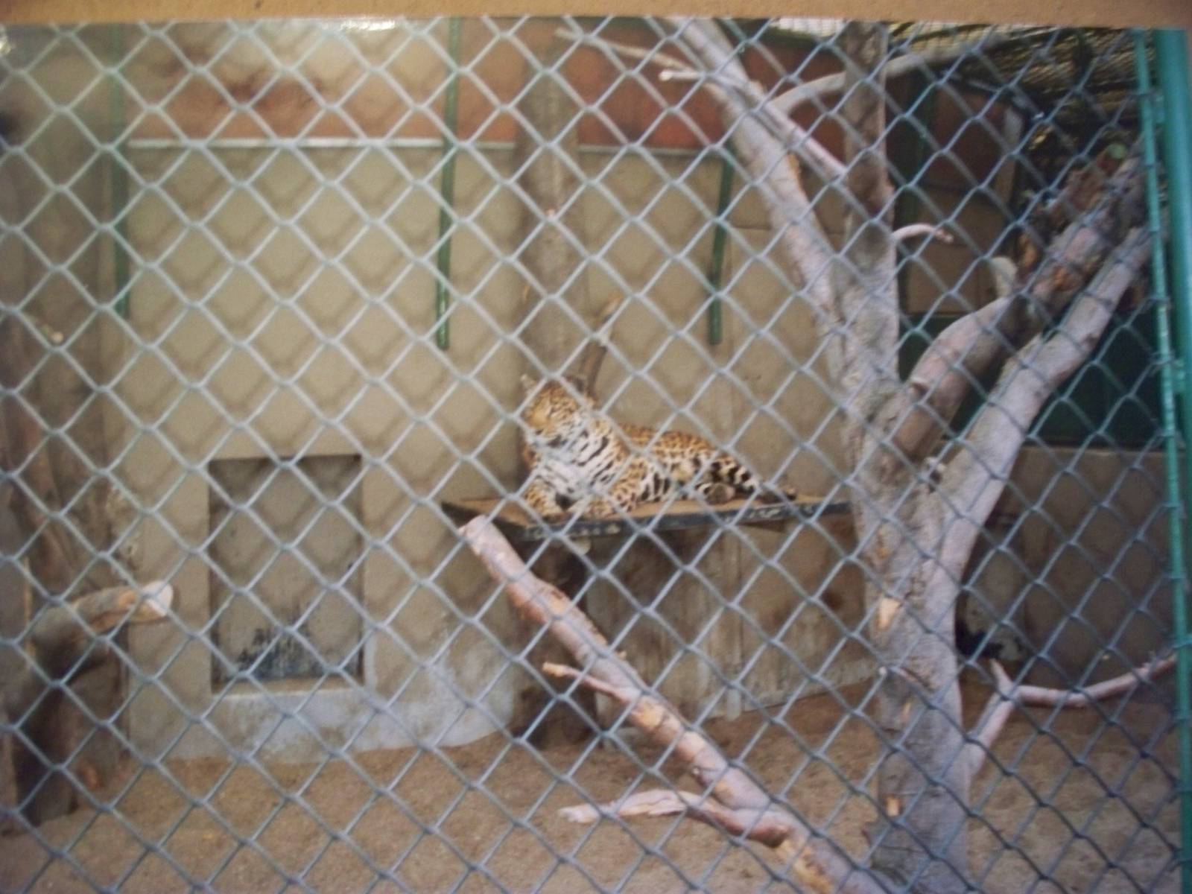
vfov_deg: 39.7
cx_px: 596
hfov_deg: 51.4
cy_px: 447
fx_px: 1240
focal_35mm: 36
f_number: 2.8
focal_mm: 7.54
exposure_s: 1/10
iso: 400
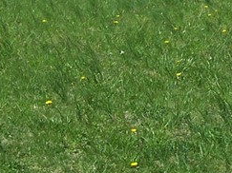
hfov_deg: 12.3
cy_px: -61
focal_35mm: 160
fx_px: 1072
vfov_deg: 9.1
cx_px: 204
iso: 80
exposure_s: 1/750
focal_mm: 6.3
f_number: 4
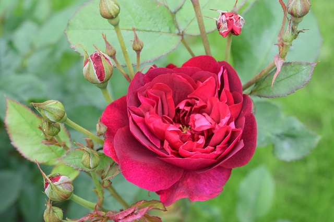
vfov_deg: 16.5
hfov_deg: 24.6
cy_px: 111
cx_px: 167
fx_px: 765
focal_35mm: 82
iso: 400
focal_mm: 55
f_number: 7.1
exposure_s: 1/200
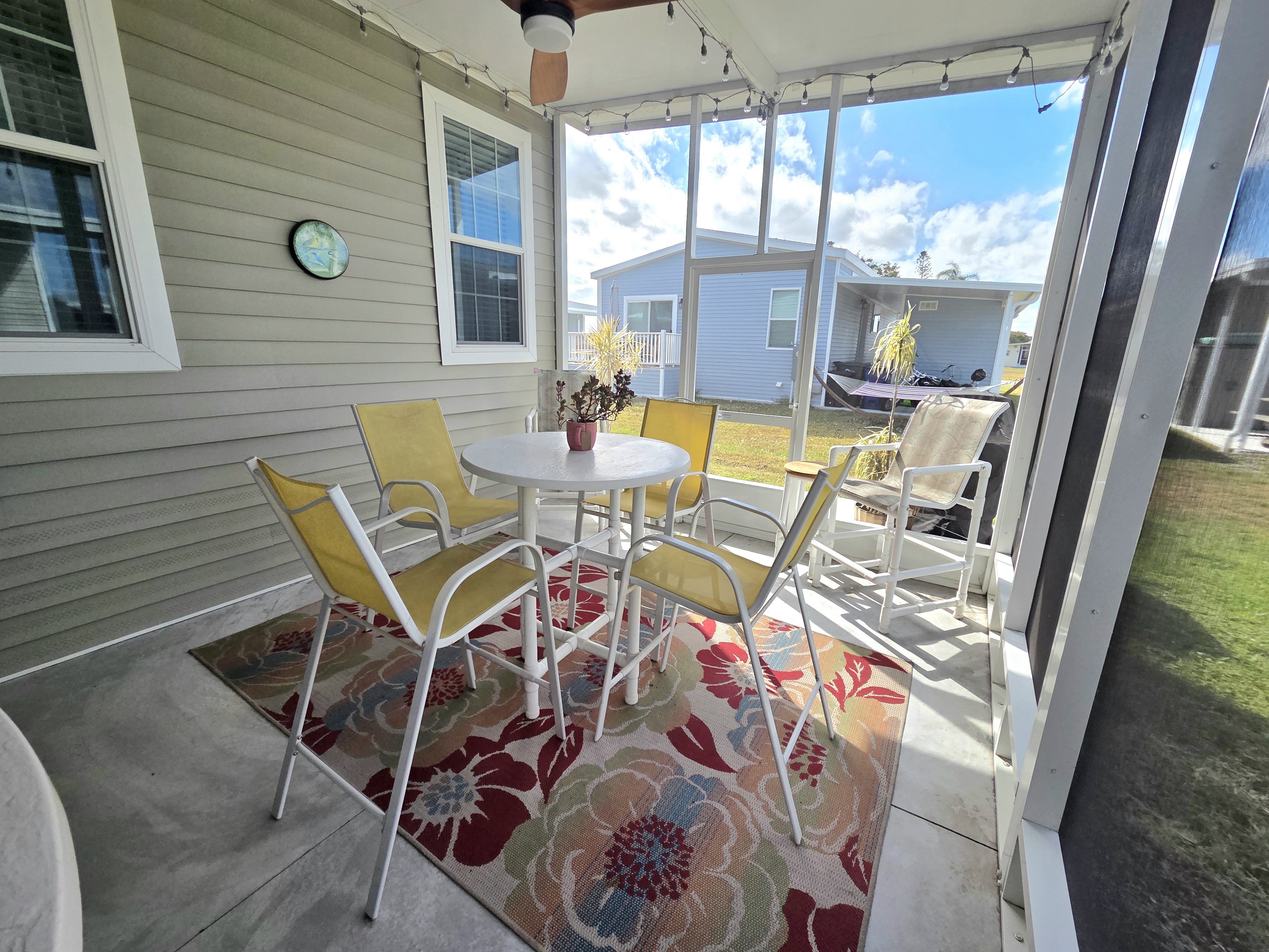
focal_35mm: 13
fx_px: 477
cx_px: 634
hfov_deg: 106.2
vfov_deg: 89.9
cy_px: 476
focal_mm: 2.2
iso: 50
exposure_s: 1/909
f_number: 2.2
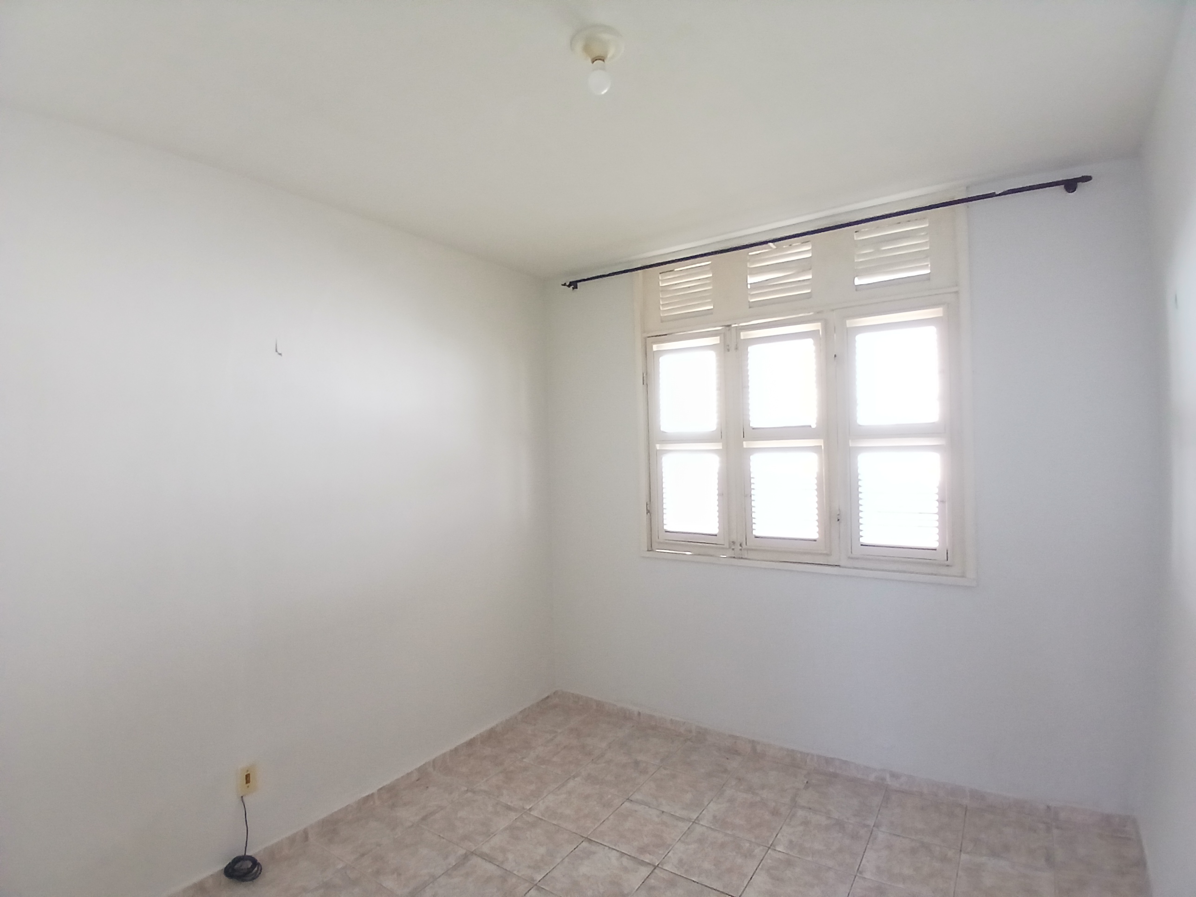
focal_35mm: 17
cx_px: 598
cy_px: 448
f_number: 2.2
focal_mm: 1.4
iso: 250
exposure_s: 1/33.3
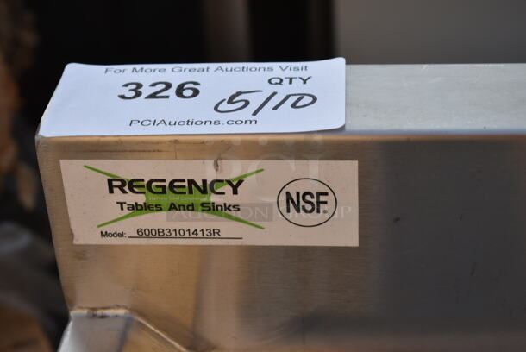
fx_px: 1207
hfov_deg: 24.6
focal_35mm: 82
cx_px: 263
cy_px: 176
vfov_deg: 16.6
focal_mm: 55
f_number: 5.6
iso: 280
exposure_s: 1/125
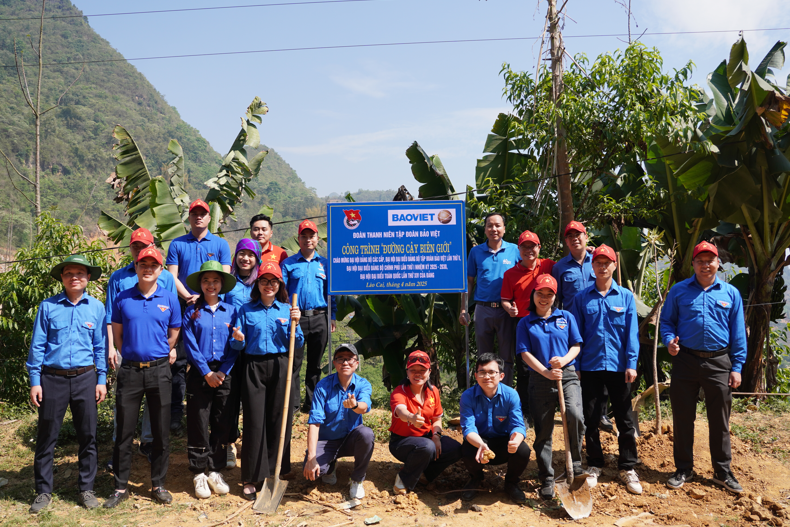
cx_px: 402
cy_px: 265
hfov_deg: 59.1
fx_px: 697
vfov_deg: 41.4
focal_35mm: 32
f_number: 4
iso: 100
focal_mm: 20.5
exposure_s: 1/800
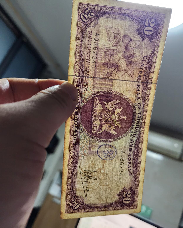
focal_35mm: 26
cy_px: 117
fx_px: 176
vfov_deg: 66.0
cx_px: 97
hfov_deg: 54.9
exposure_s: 1/100
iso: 1000
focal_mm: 5.4
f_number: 1.8
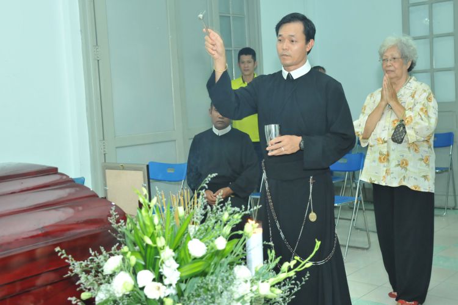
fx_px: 560
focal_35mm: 44
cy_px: 152
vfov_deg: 30.5
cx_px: 229
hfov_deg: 44.5
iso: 2000
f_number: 5
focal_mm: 44
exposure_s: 1/60
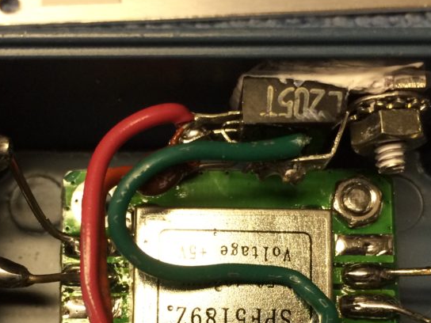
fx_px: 797
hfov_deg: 30.1
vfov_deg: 22.5
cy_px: 269
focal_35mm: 64
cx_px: 151
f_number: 2.2
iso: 100
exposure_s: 1/30
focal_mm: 4.15
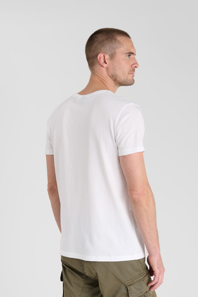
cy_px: 148
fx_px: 412
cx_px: 99
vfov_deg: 39.6
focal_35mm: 50
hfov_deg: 27.0
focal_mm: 50
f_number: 9
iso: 100
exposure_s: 1/160
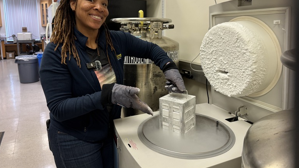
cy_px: 58
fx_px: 214
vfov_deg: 42.4
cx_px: 150
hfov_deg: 69.9
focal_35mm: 27
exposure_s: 1/60
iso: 125
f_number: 1.78
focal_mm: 6.76
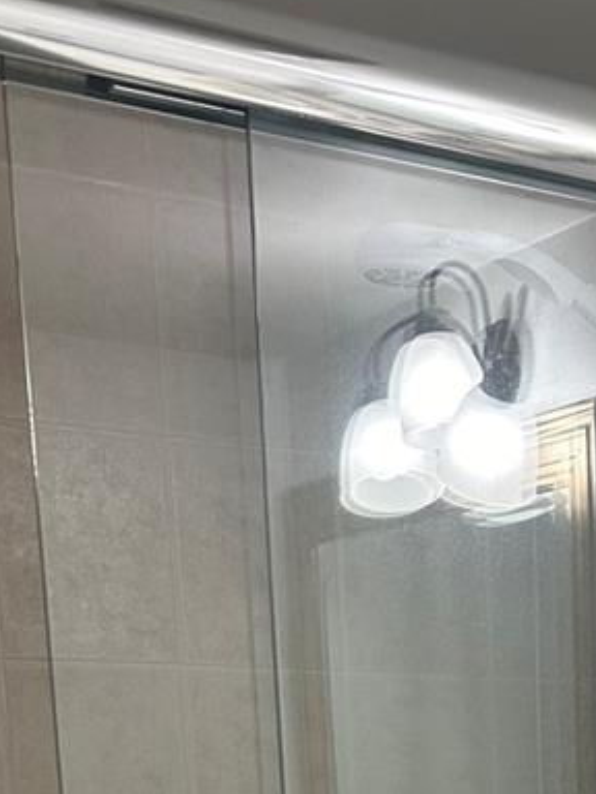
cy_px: 1177
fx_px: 1722
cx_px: 722
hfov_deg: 18.6
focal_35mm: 75
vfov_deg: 21.8
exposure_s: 1/120
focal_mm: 6.86
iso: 200
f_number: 1.78
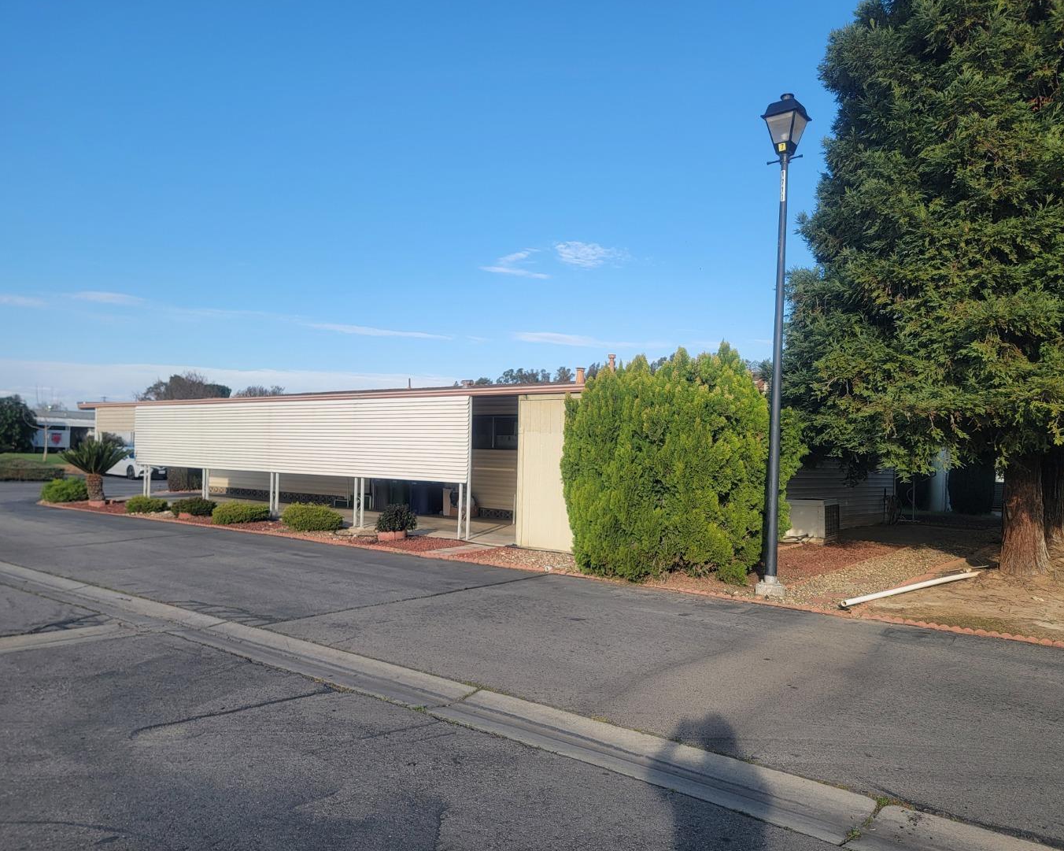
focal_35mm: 26
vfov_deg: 54.9
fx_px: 819
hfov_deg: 66.0
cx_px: 564
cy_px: 438
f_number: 1.8
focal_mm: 6.7
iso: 16
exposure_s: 1/550
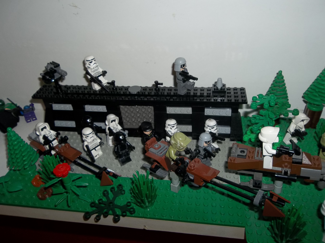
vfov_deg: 51.4
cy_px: 122
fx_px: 253
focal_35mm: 27
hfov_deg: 65.3
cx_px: 162
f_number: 3.5
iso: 80
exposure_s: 1/30
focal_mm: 4.9
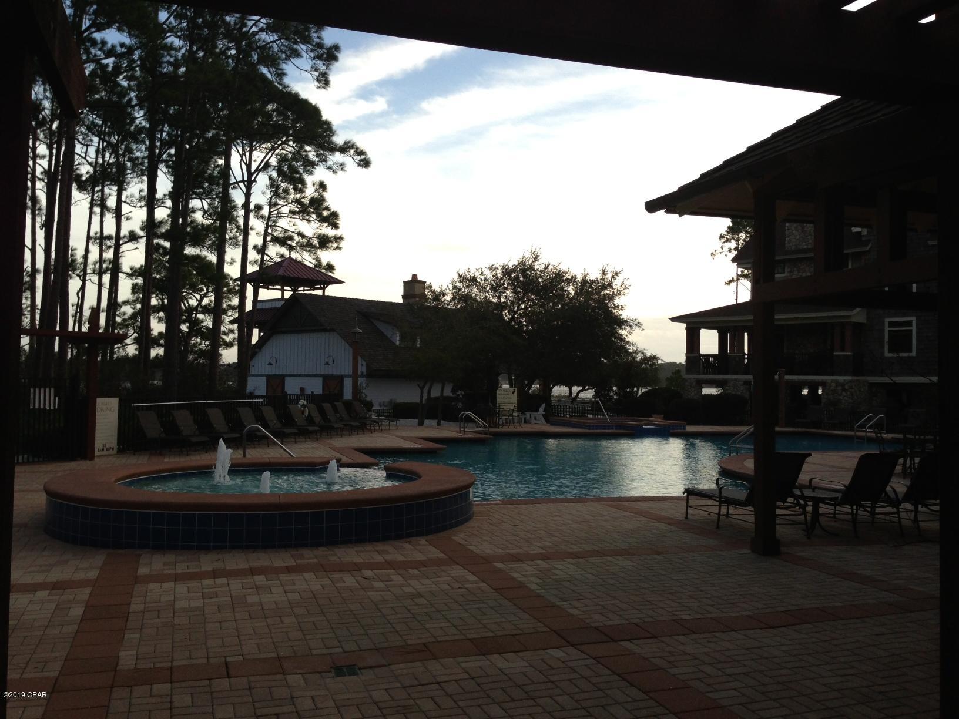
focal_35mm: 33
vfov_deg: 42.9
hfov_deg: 55.4
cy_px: 360
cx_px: 480
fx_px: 914
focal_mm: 4.13
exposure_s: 1/475
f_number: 2.4
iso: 64
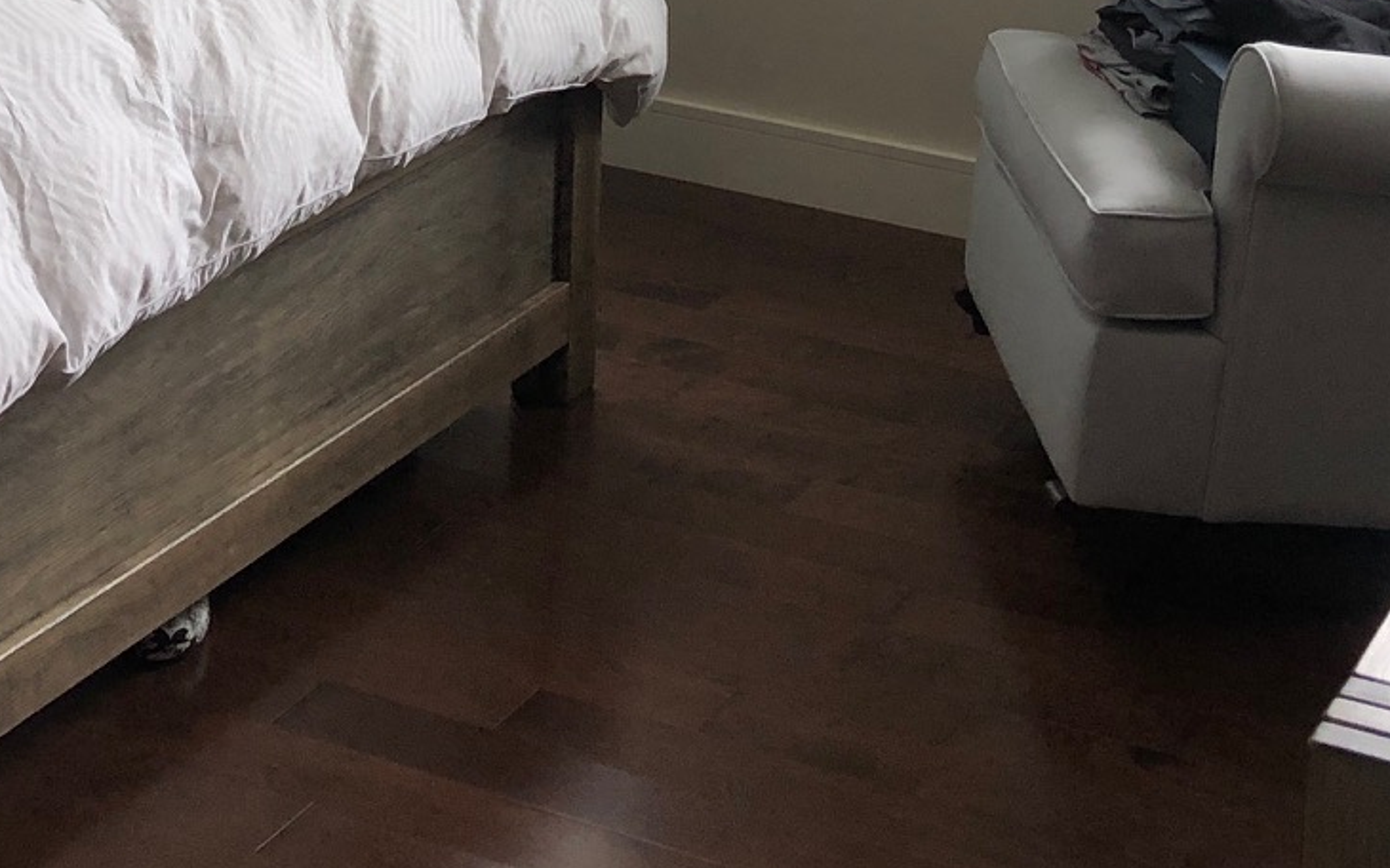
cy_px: -415
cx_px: 461
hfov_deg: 25.1
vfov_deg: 14.8
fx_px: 3106
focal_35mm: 82
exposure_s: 1/24
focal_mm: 3.99
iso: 32
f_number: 1.8
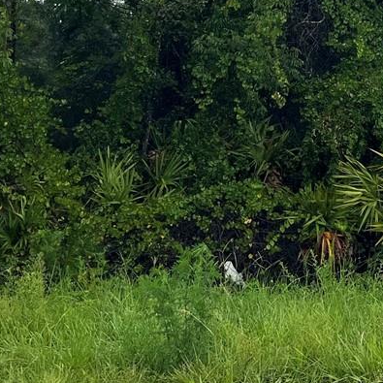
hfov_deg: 18.3
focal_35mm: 93
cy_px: -80
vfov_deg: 17.8
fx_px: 1164
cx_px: 366
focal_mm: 5.1
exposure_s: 1/1225
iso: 50
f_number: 1.6
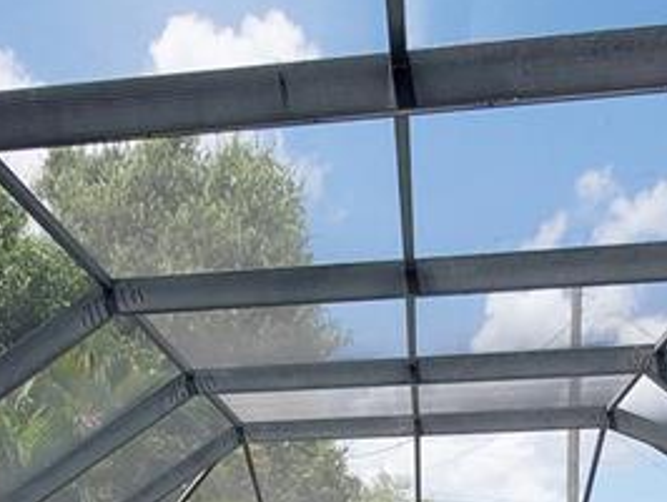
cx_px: 273
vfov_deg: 24.2
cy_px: 708
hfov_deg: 38.0
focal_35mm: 50
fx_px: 964
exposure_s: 1/887
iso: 50
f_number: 2.2
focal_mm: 1.8
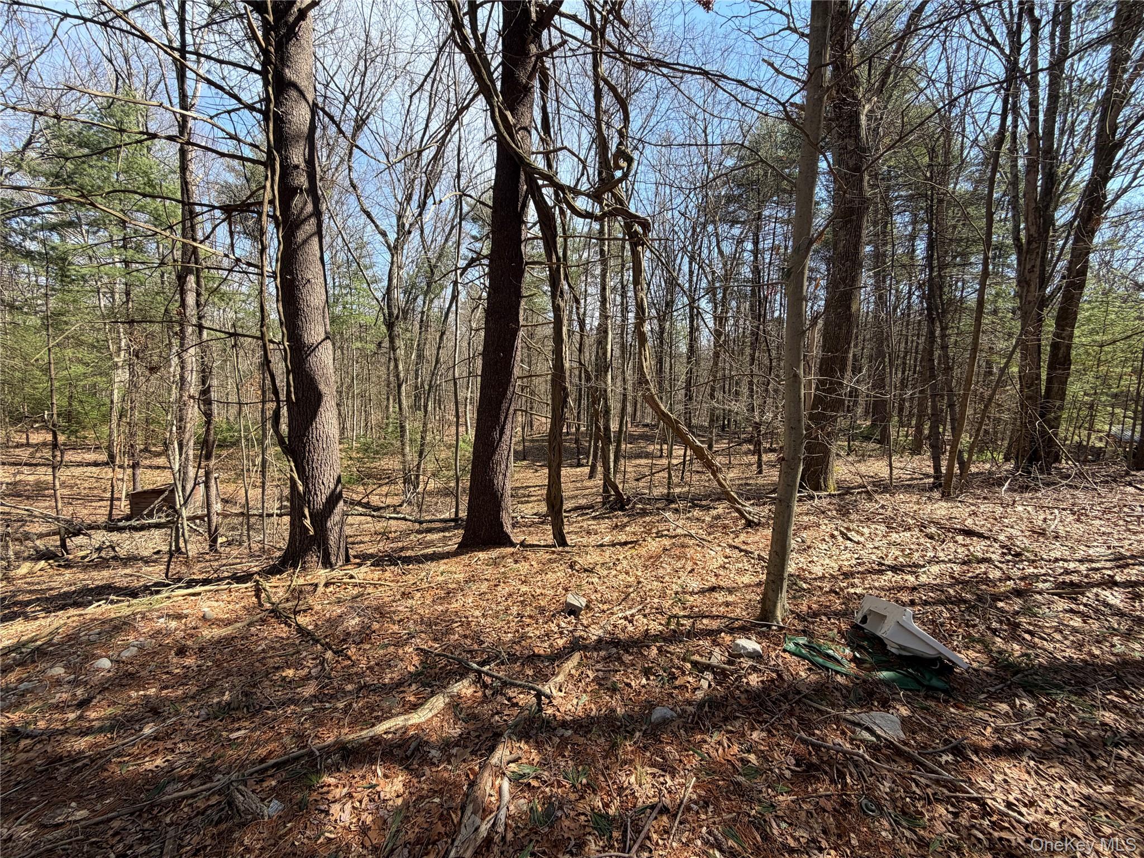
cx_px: 572
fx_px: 463
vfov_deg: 85.7
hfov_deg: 102.1
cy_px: 429
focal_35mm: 14
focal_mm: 2.22
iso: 50
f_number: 2.2
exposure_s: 1/502
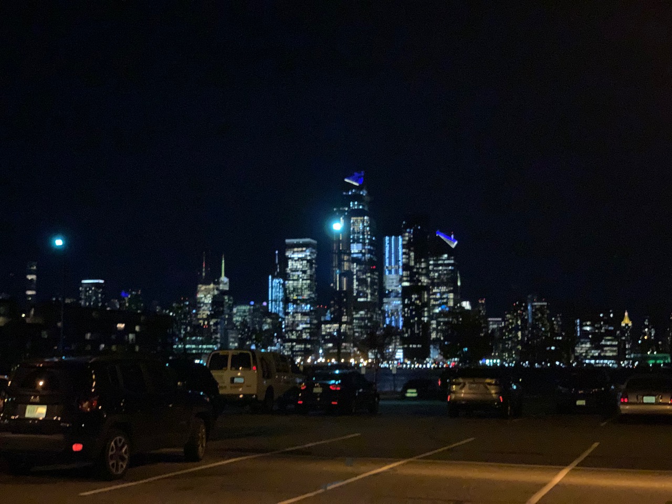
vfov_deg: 28.0
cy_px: 252
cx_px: 336
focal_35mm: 52
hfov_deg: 36.8
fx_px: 1009
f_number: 2.4
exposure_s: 1/30
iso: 640
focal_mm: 6
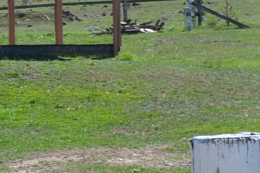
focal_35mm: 229
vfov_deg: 6.0
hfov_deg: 8.6
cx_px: -225
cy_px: 166
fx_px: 1655
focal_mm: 23
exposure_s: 1/250
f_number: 7.1
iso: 100
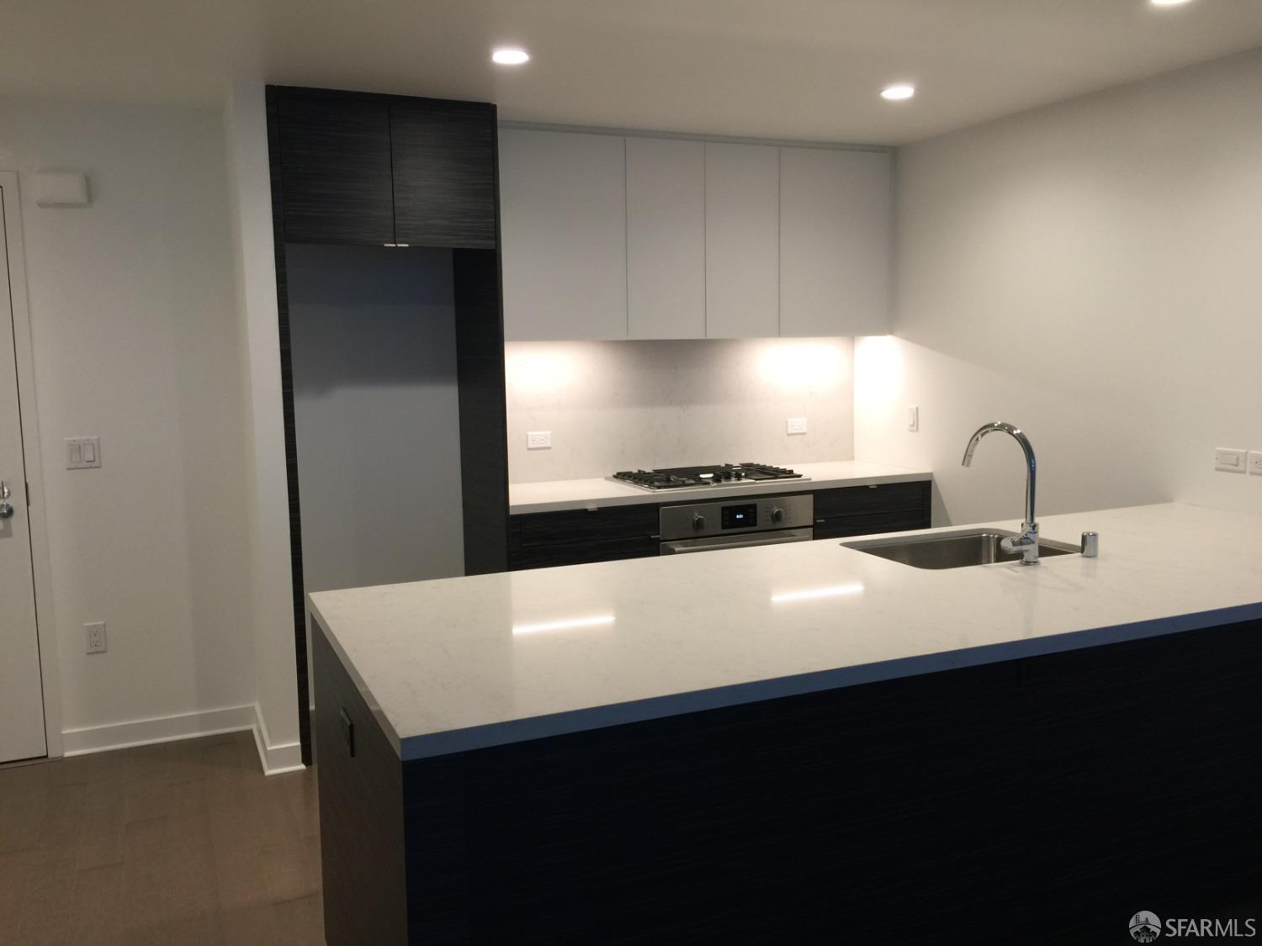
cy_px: 473
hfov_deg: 61.7
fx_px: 1057
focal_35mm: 29
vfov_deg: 48.2
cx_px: 631
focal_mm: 4.15
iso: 40
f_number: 2.2
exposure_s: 1/15
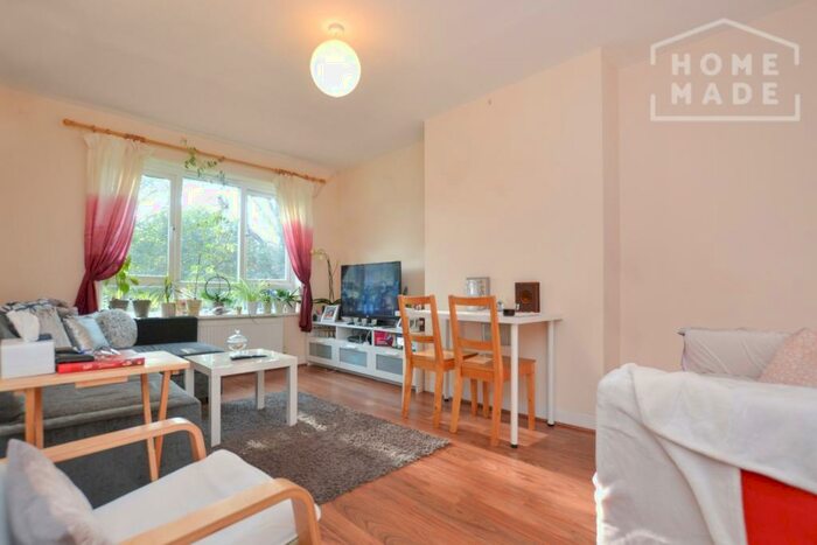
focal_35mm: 15
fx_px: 340
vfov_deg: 77.4
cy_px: 272
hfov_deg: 100.4
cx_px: 408
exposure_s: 1/80
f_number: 4.5
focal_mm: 10
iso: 400
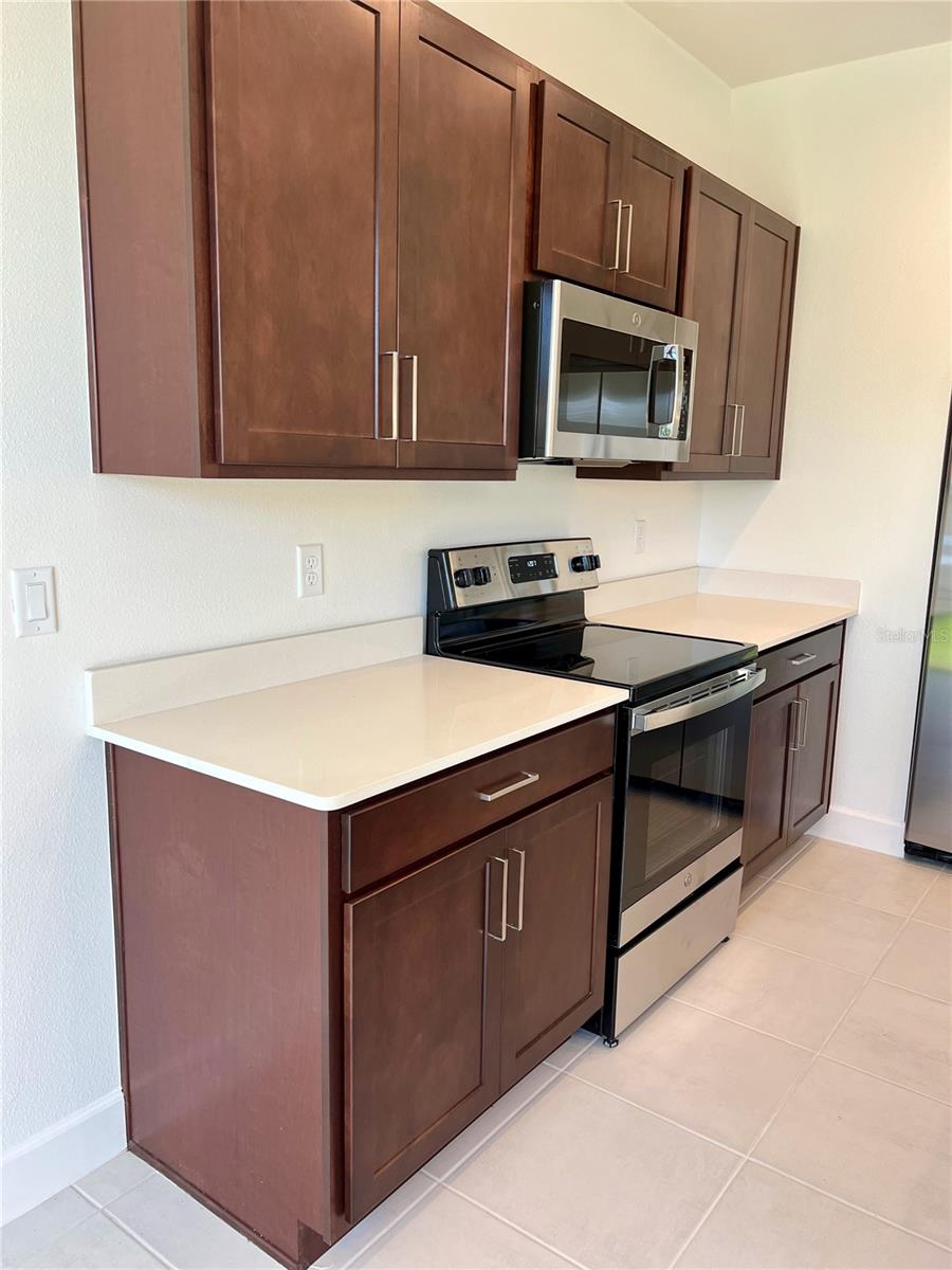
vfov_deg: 67.3
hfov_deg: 53.1
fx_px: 953
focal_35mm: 26
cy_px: 635
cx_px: 476
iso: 64
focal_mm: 5.7
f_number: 1.5
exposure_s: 1/120
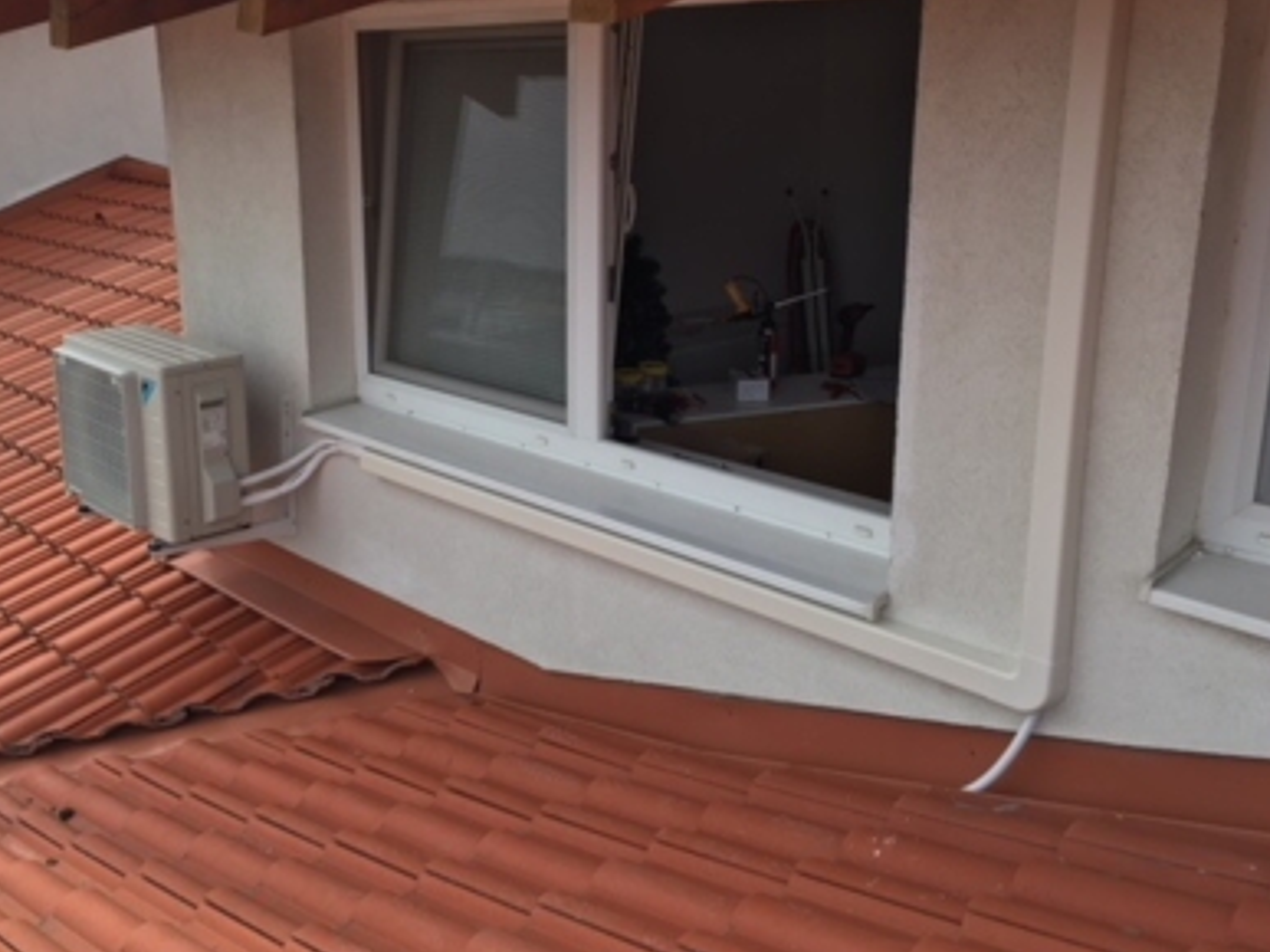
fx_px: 1320
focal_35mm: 36
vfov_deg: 39.6
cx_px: 525
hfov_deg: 51.1
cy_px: 410
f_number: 2.2
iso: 25
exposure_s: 1/962
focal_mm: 4.15
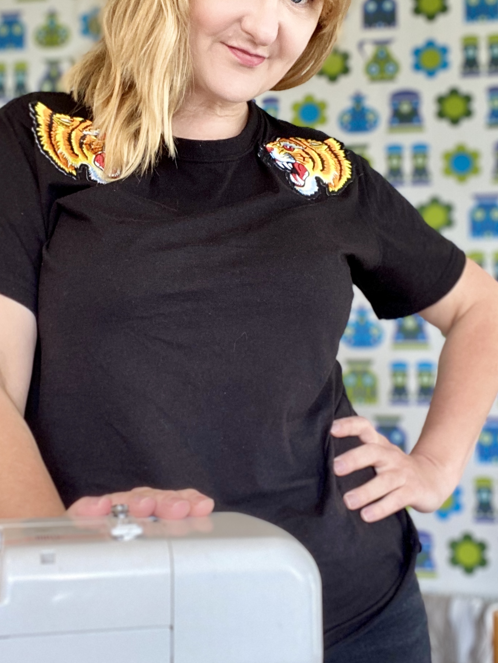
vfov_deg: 37.2
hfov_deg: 28.6
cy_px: 234
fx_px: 978
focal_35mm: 51
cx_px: 230
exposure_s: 1/62
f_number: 2.2
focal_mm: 2.71
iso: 100
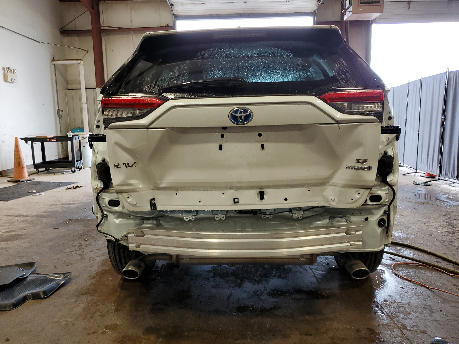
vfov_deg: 53.1
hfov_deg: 67.3
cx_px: 230
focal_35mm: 26
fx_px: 345
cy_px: 172
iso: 54
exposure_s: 1/60.2
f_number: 1.5
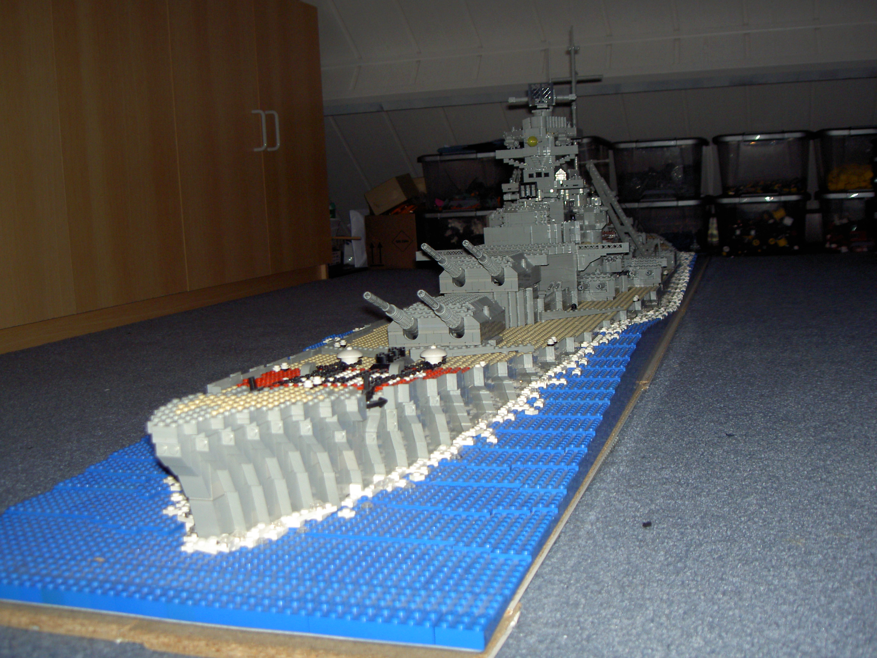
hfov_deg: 47.9
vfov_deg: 36.8
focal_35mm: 39
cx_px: 438
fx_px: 988
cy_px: 329
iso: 100
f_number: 2.8
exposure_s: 1/60
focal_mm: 8
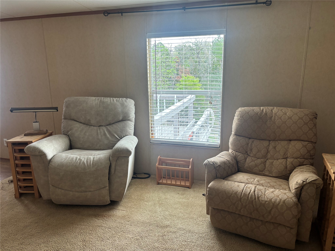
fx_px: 252
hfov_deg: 67.3
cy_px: 126
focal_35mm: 26
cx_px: 168
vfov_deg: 53.1
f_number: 1.6
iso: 125
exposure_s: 1/121
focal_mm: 5.96
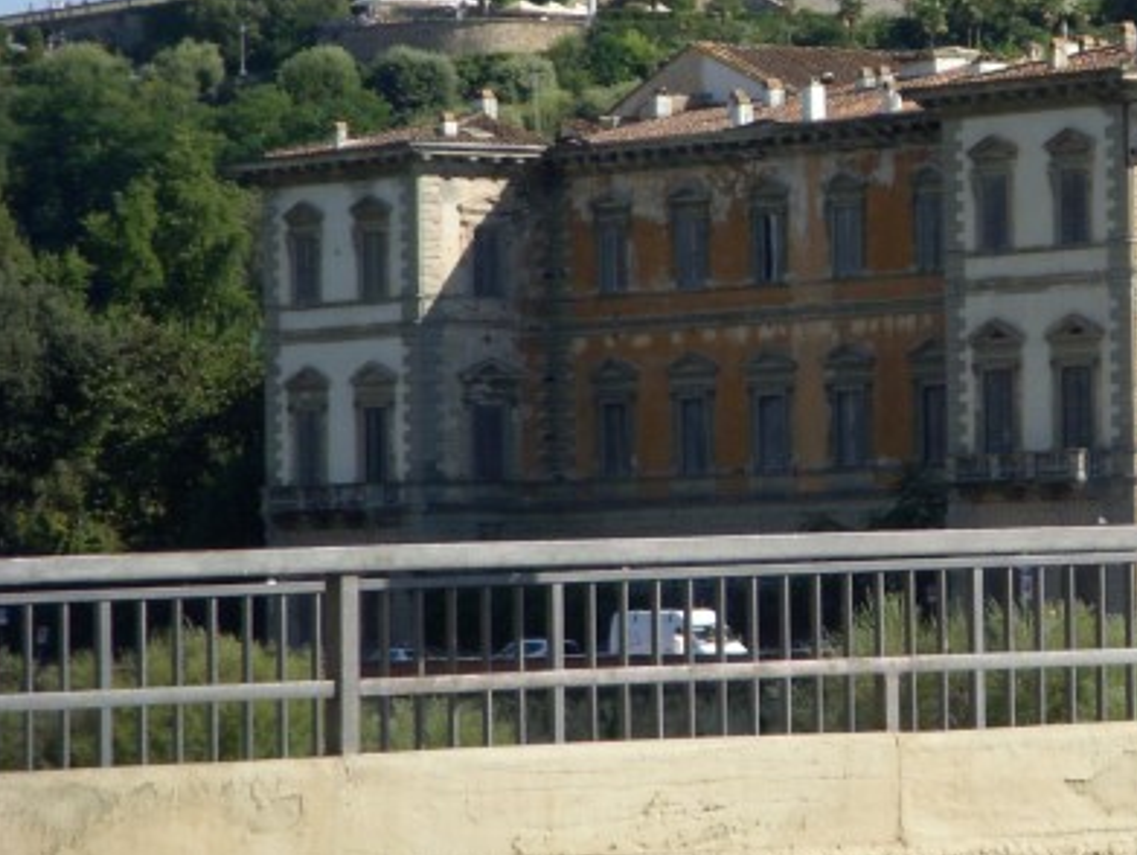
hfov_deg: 8.4
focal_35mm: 233
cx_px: 1134
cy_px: 209
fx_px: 7660
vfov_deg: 6.4
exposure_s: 1/640
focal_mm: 18.9
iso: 100
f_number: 4.2
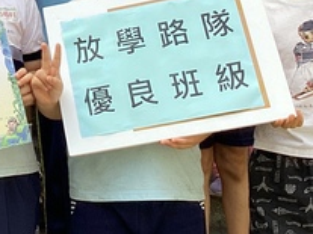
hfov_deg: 18.0
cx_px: -44
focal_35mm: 105
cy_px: -45
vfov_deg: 13.7
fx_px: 949
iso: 25
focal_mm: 3.3
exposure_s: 1/146
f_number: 2.4
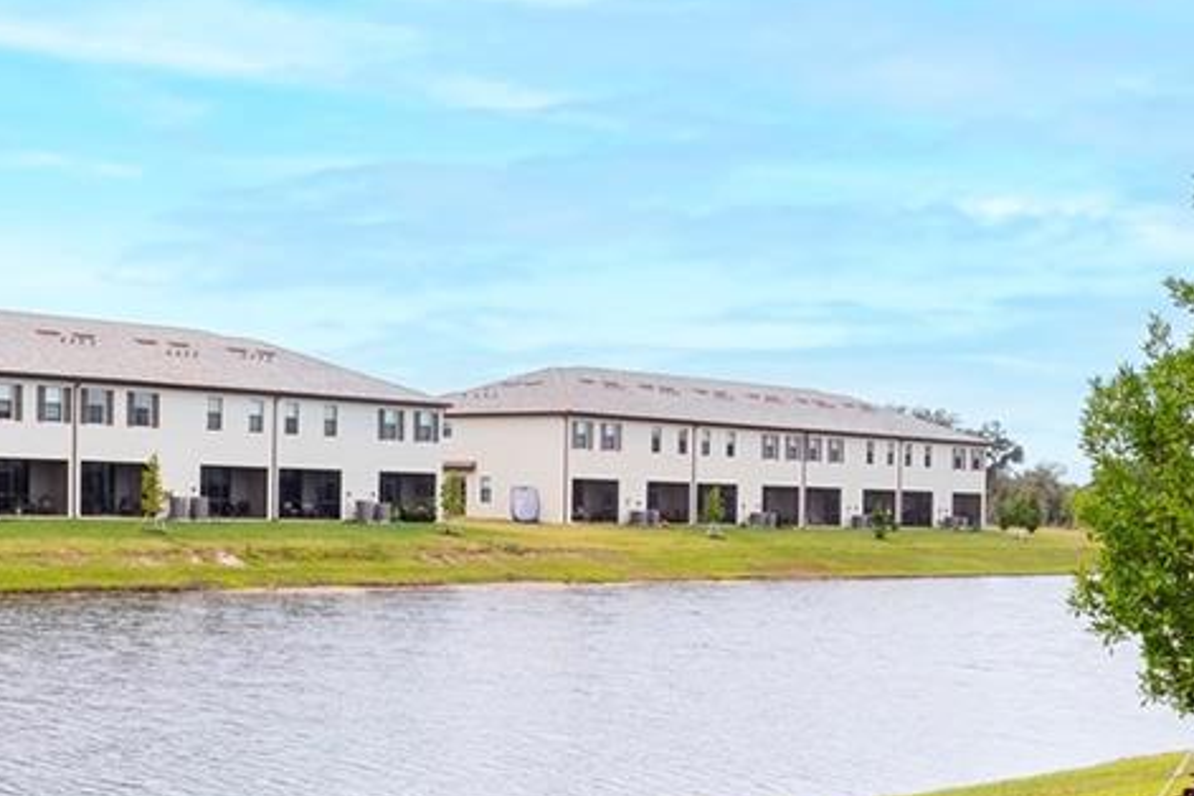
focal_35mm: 51
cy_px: 441
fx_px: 1691
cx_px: 264
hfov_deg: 37.7
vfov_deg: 26.5
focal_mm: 10
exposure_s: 1/125
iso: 200
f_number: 8
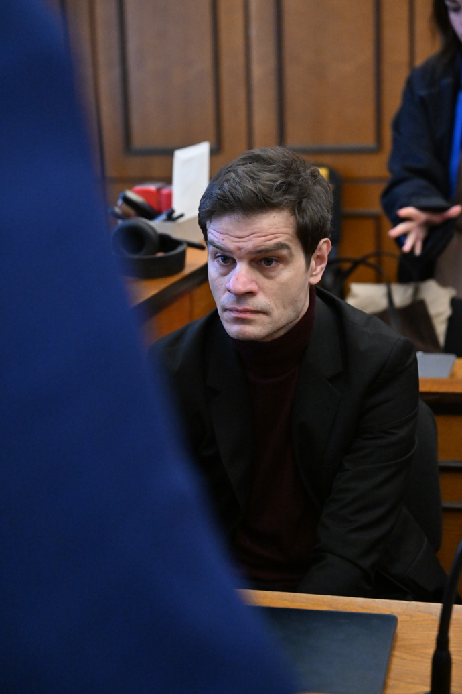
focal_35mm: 70
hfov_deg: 19.5
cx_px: 231
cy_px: 347
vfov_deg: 28.8
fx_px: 1347
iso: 10000
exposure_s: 1/1000
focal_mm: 70
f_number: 3.5
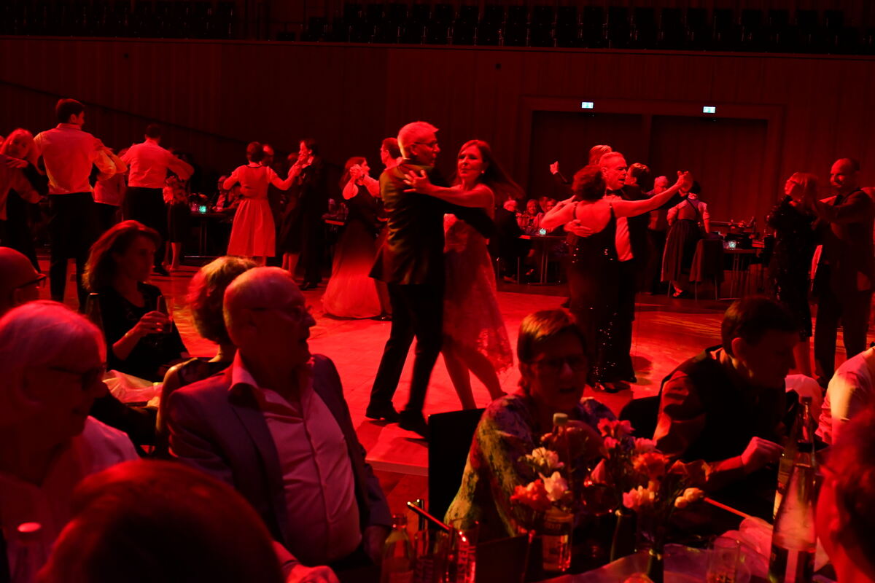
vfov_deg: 36.9
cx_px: 438
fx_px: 875
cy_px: 292
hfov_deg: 53.1
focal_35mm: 36
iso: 2500
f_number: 5
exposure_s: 1/100
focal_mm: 24
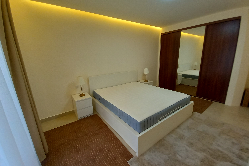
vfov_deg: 81.2
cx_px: 121
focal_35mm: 14
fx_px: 97
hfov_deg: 104.2
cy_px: 84
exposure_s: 1/50
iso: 80
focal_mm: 1.13
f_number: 2.2
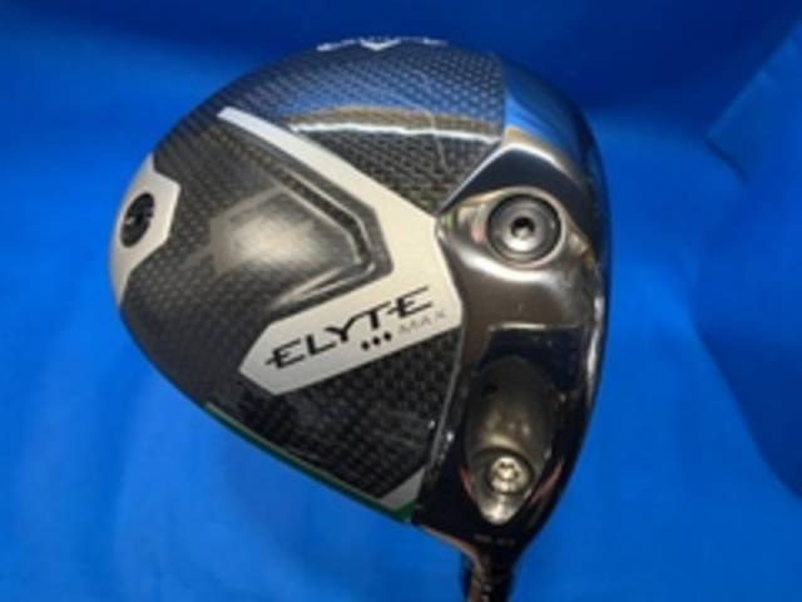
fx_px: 602
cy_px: 301
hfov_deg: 67.3
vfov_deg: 53.1
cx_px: 401
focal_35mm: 26
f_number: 1.8
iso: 80
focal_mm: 4.25
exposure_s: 1/60
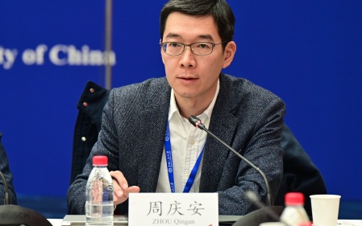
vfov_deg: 4.9
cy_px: 98
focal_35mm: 267
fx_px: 2635
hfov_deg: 7.9
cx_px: 190
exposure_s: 1/160
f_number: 3.5
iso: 1600
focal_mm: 160
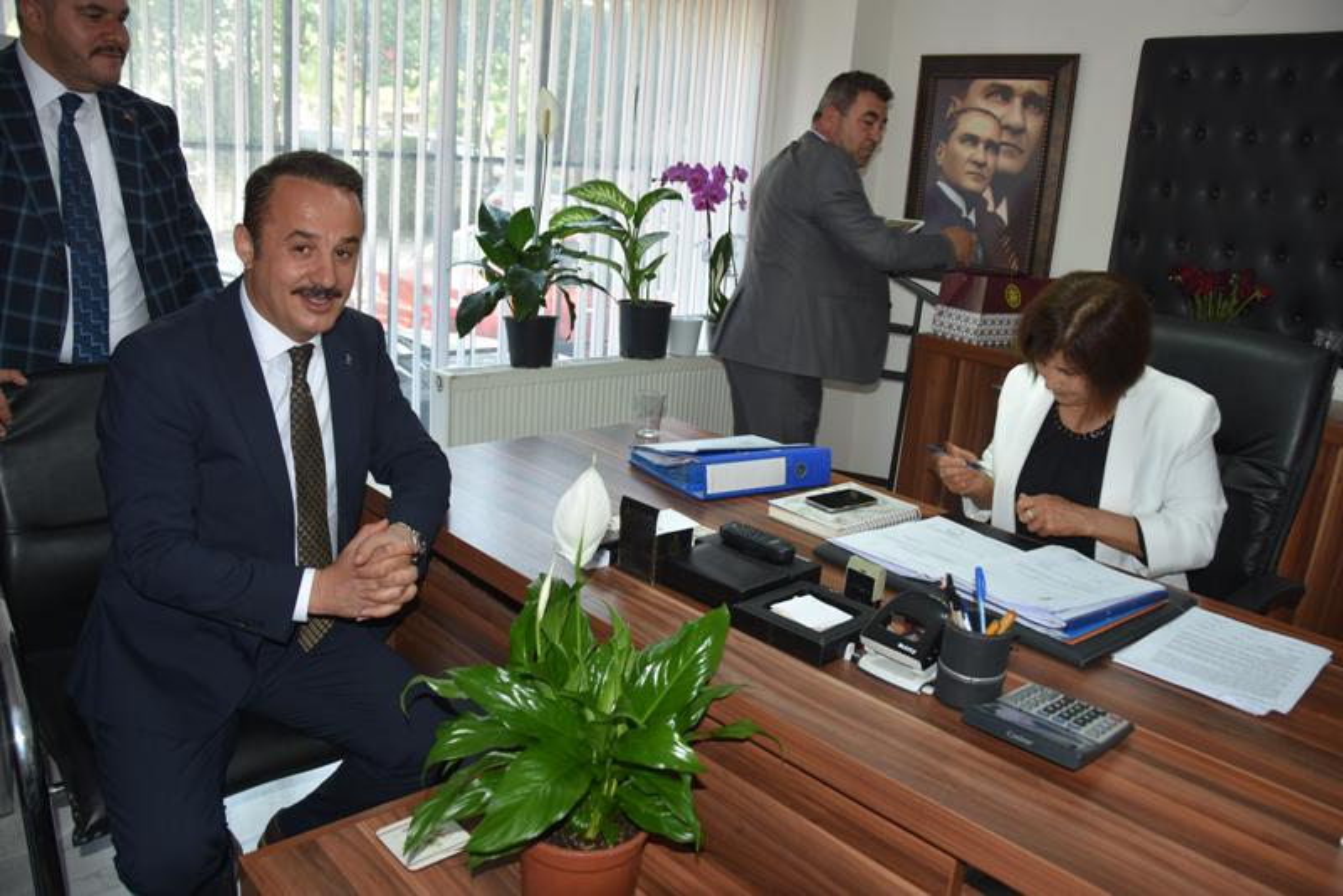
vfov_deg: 48.0
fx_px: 1008
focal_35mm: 27
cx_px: 672
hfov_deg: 67.4
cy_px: 448
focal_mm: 18
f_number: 3.5
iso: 200
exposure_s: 1/60
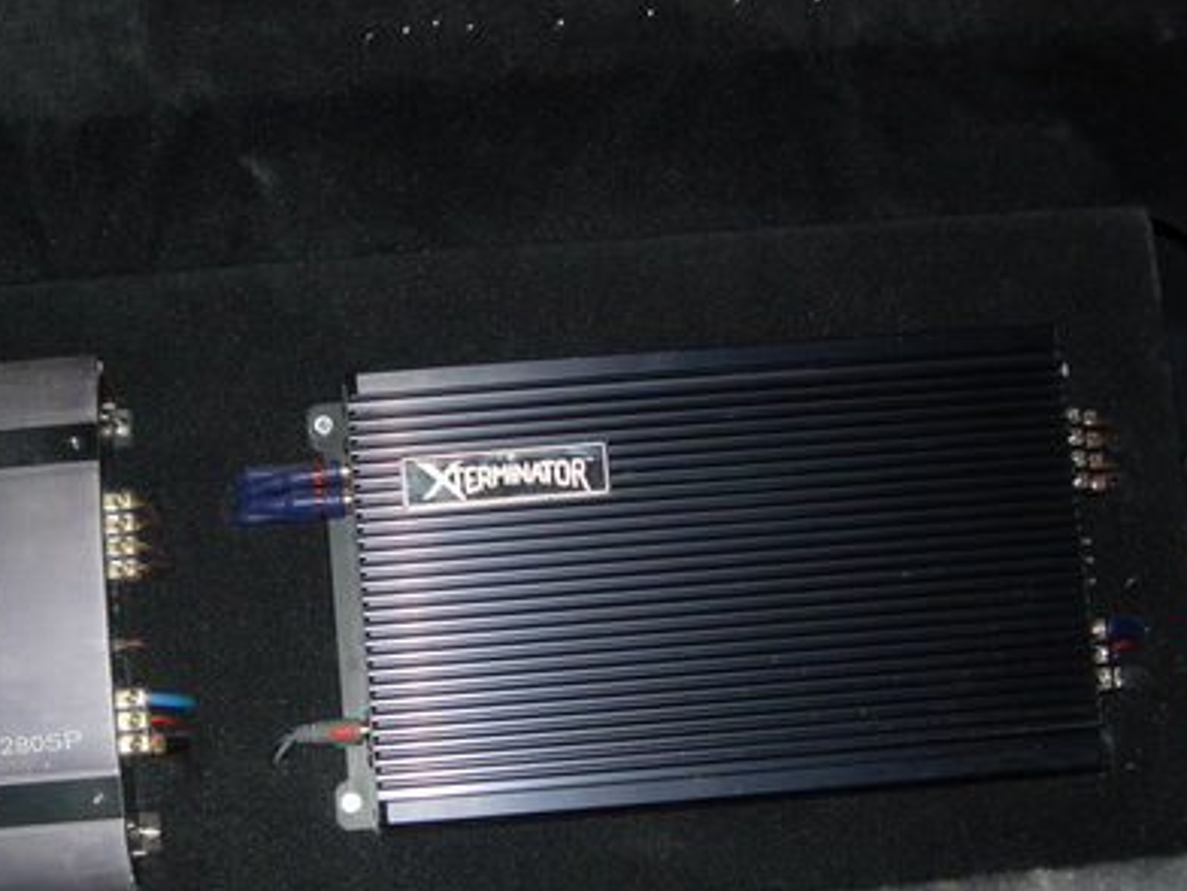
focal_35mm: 62
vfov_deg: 23.5
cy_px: 603
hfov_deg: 31.1
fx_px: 2126
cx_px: 442
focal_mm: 7.8
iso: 79
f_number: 2.8
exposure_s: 1/64
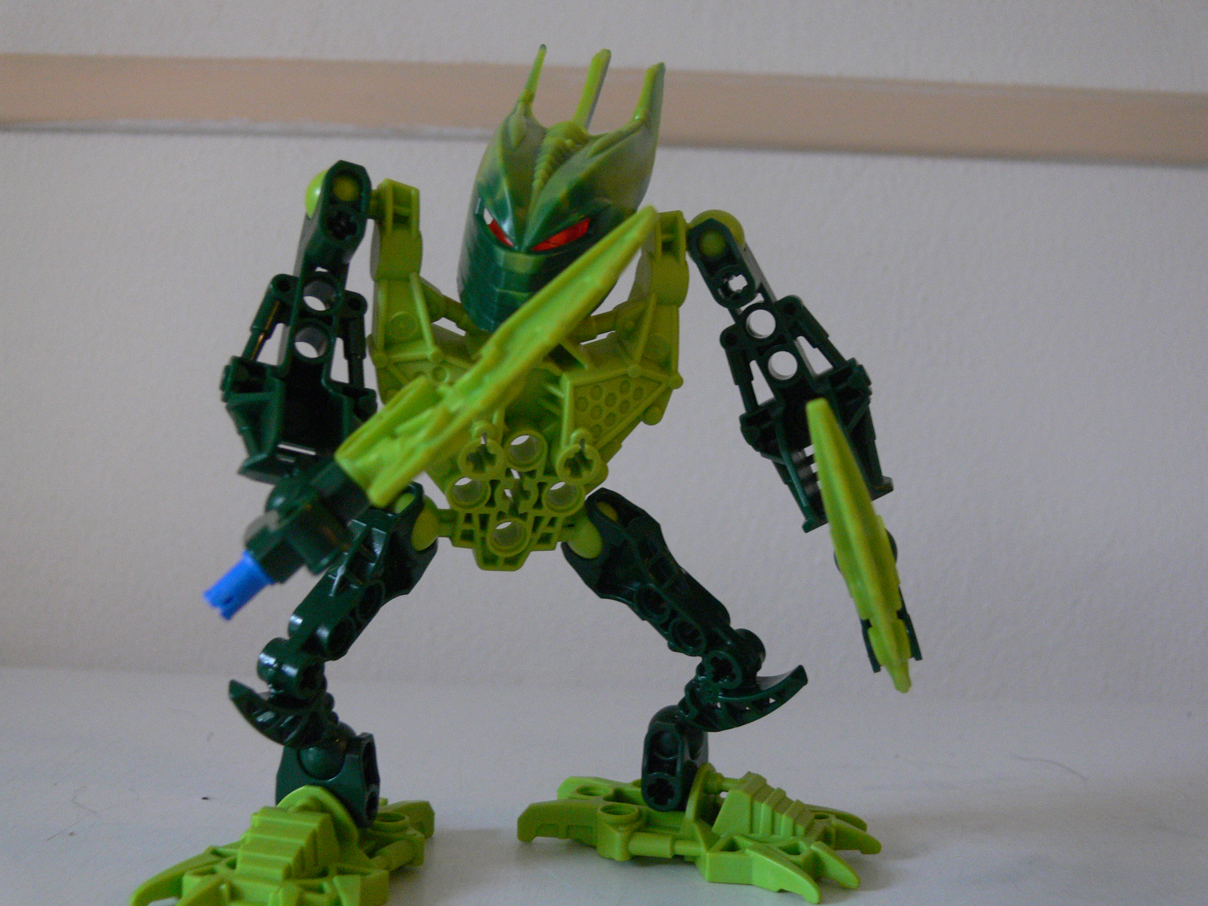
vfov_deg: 33.6
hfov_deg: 43.9
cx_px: 604
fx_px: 1501
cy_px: 453
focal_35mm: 43
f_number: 2.8
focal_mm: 9
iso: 200
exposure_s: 1/8
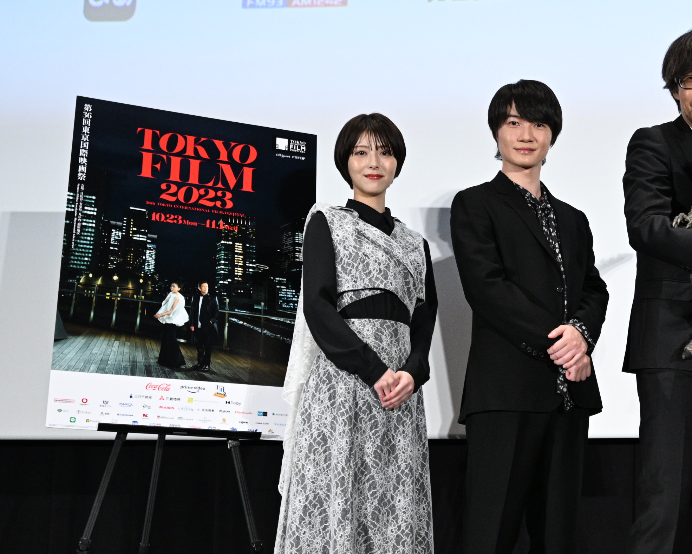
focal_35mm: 59
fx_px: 1208
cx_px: 587
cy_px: 340
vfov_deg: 25.7
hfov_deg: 30.9
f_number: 4
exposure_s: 1/160
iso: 2000
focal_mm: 30
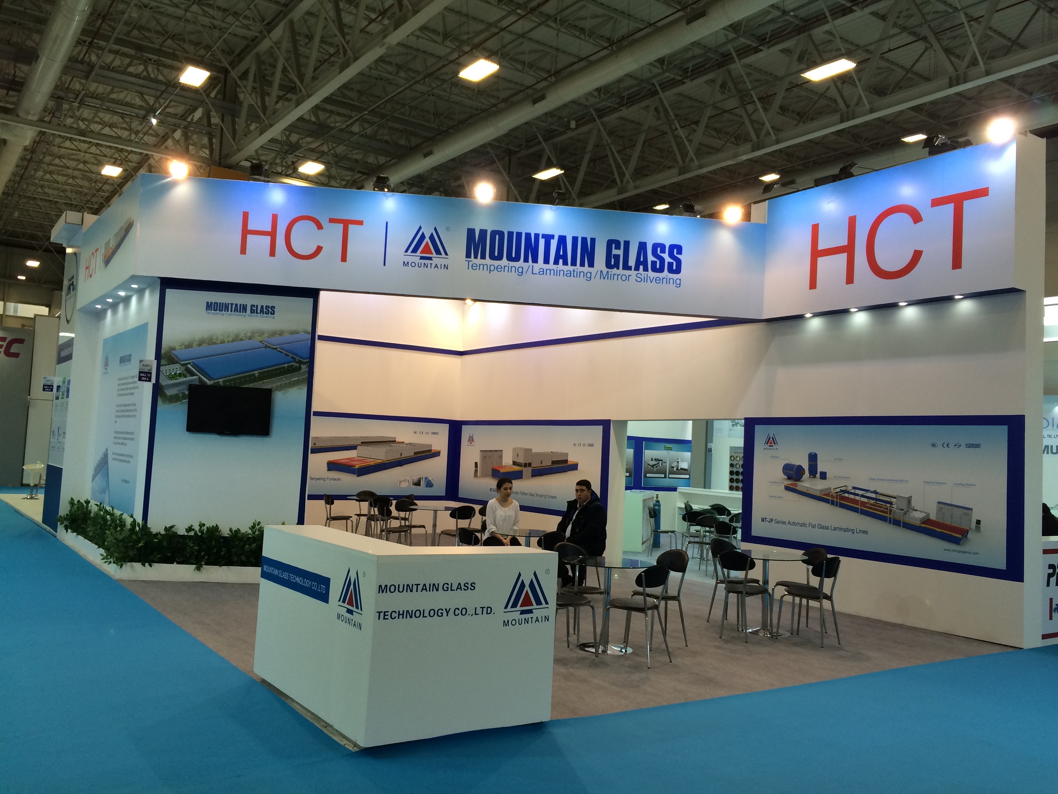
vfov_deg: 48.2
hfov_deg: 61.7
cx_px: 529
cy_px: 397
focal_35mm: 29
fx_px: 886
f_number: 2.2
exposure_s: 1/40
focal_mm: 4.15
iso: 32
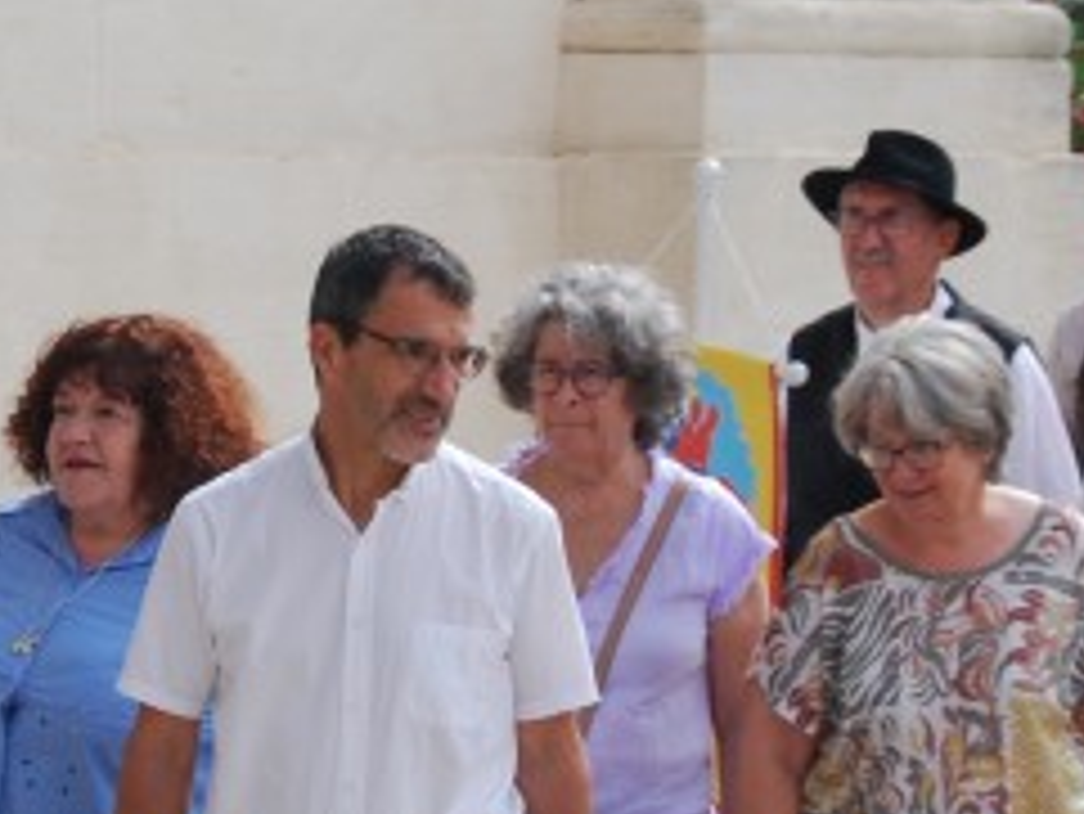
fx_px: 7707
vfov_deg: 6.0
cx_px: 43
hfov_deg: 8.0
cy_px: 360
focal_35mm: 246
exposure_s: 1/400
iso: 400
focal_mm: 46
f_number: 10
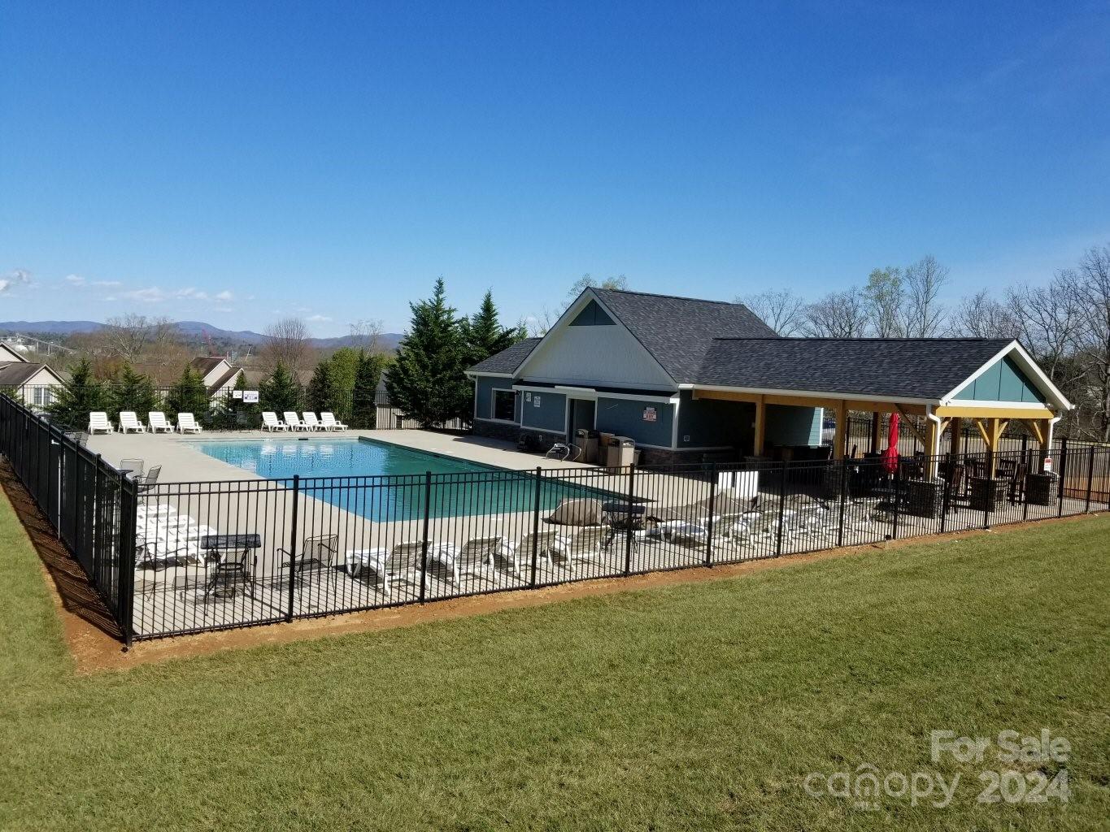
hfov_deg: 67.3
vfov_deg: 53.1
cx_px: 555
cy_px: 416
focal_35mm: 26
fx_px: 834
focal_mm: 4.25
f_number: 1.7
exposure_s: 1/2760
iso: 50
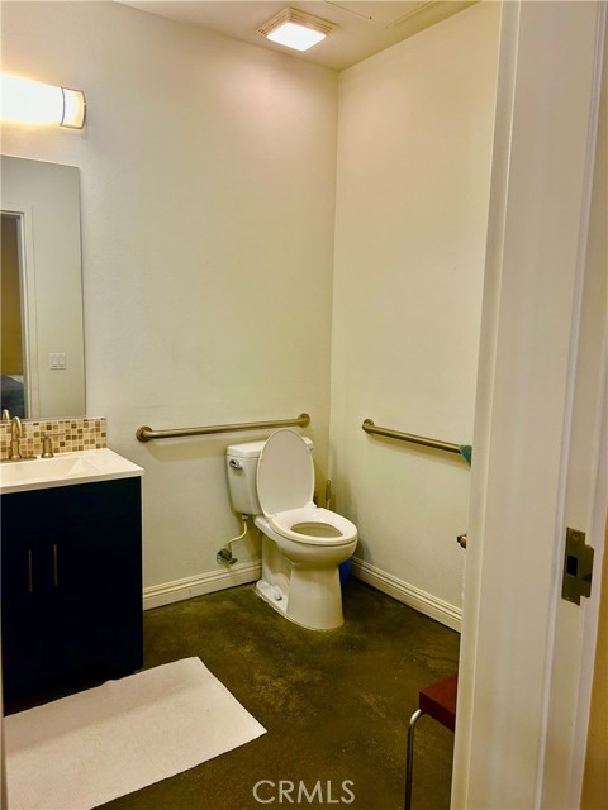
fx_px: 609
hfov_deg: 53.1
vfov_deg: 67.3
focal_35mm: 26
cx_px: 304
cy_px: 405
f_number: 1.5
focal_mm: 5.7
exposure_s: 1/60
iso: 100
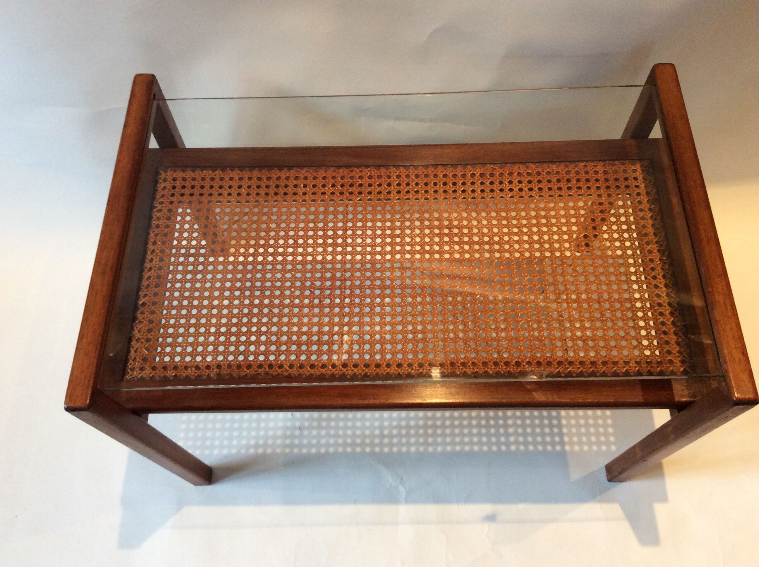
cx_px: 380
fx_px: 701
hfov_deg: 56.9
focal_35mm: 32
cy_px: 284
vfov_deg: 44.1
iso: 125
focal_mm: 3.3
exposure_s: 1/25
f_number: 2.4
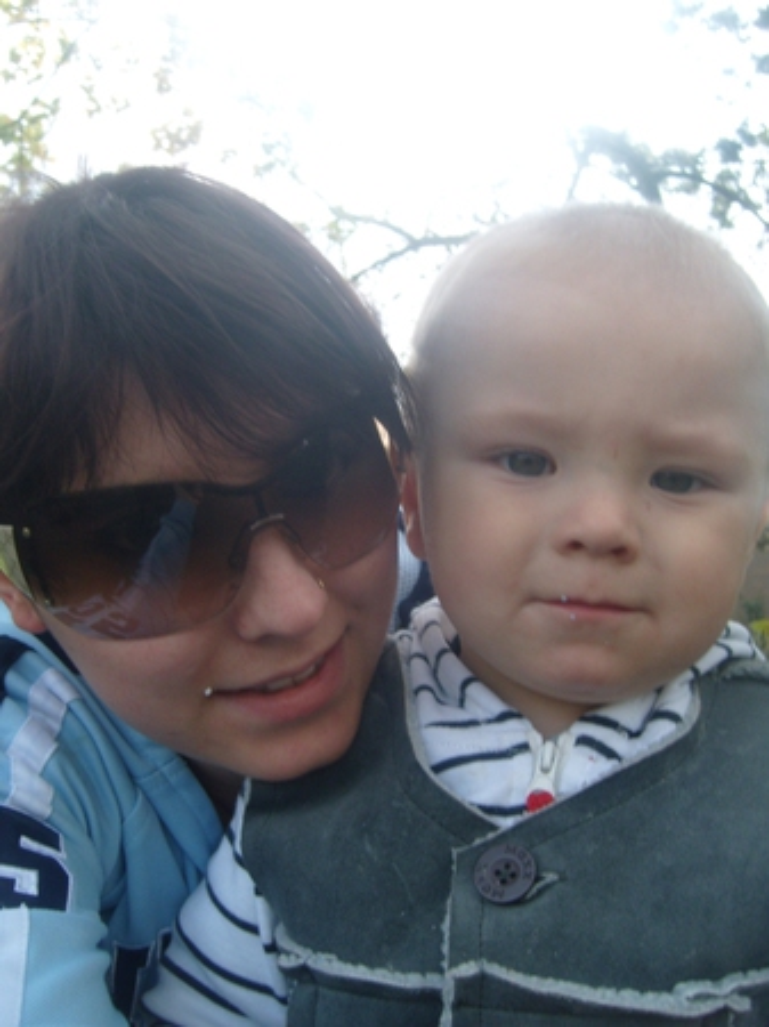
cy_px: 514
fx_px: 1038
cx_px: 384
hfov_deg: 40.7
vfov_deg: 52.7
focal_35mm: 35
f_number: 7.1
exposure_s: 1/60
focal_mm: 5.8
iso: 80
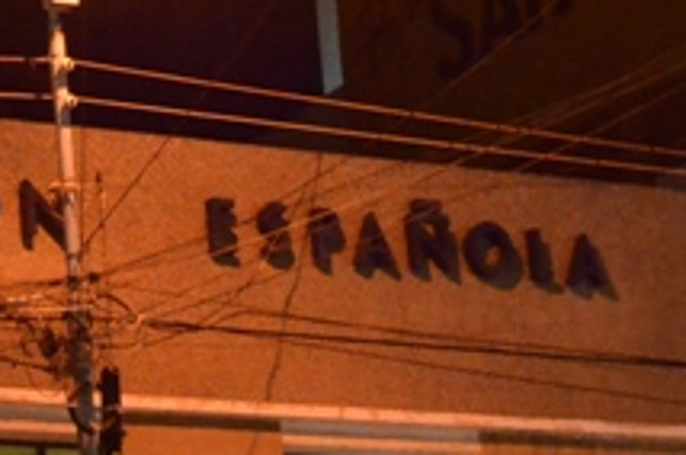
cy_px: 753
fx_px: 2778
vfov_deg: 9.0
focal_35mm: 146
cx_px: -247
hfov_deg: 13.5
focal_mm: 26
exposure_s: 1/60
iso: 6400
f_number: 3.8
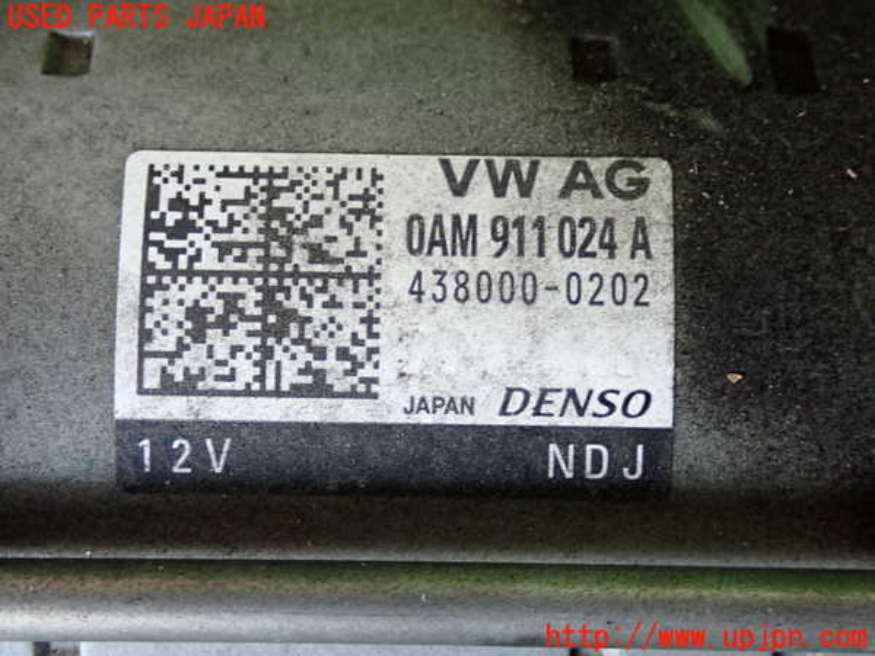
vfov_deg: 27.0
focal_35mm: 54
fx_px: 1365
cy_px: 328
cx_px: 438
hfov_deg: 35.5
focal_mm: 9.65
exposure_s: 1/50
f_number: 3.3
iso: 800
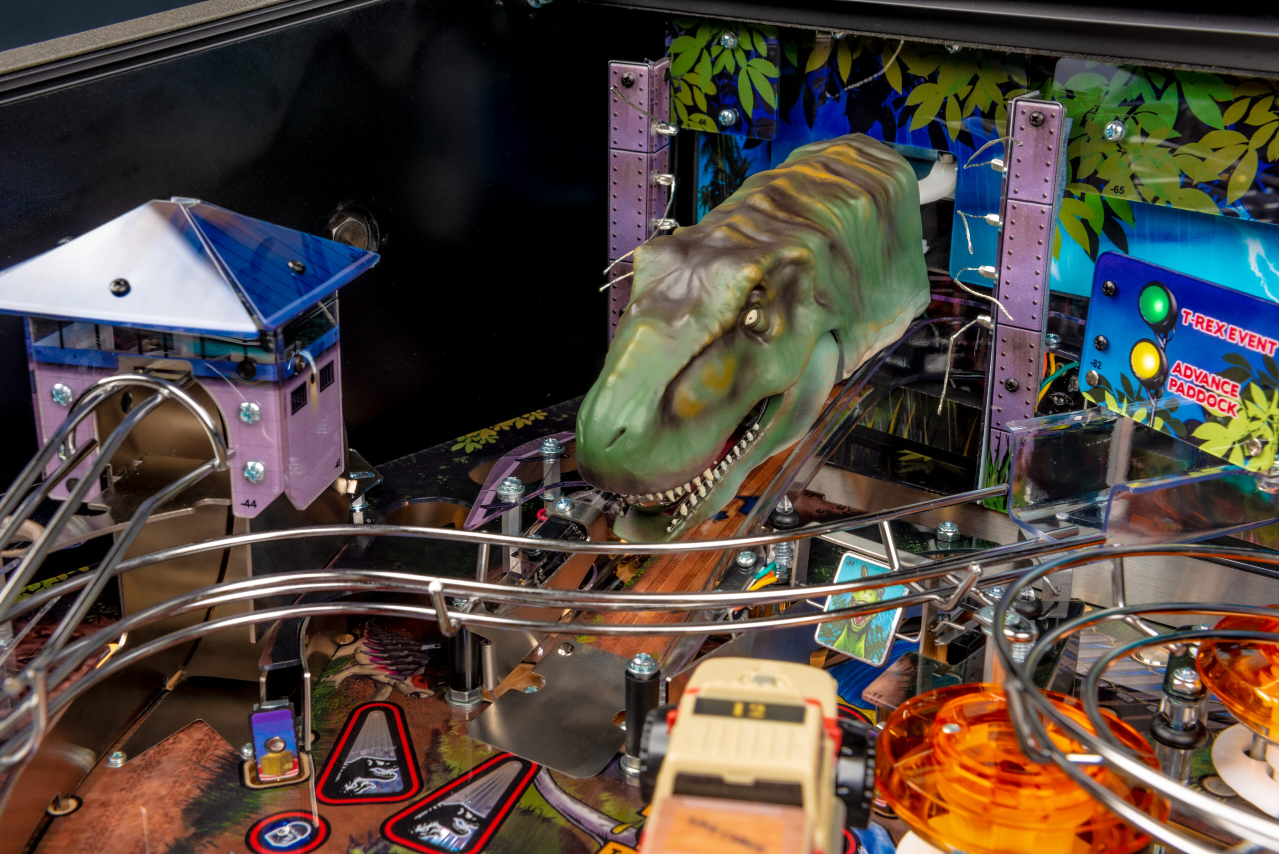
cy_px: 427
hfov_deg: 41.1
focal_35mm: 48
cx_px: 640
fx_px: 1706
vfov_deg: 28.1
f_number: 10
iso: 100
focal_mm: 48
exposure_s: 1/100
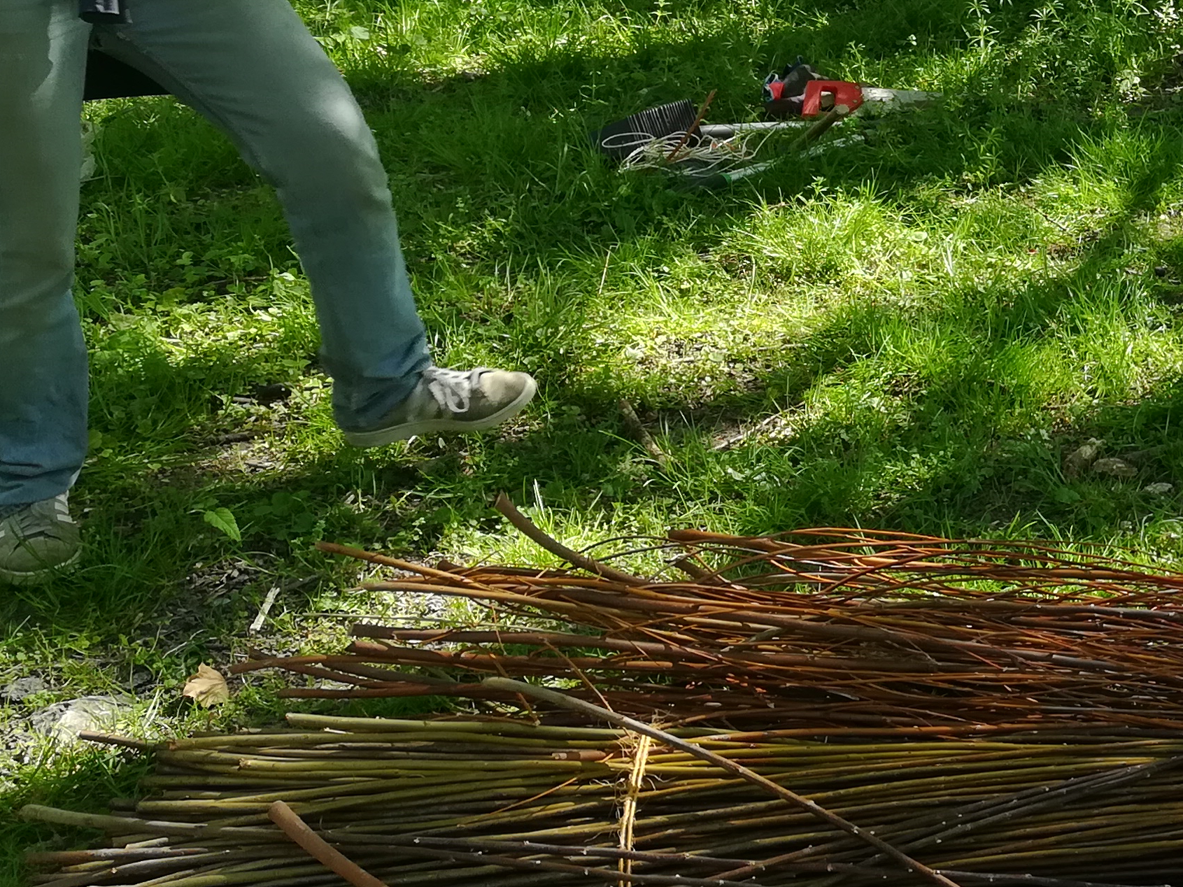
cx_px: 1341
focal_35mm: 61
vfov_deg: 23.9
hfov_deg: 28.4
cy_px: 265
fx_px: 2085
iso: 50
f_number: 2.2
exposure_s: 1/135
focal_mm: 3.83
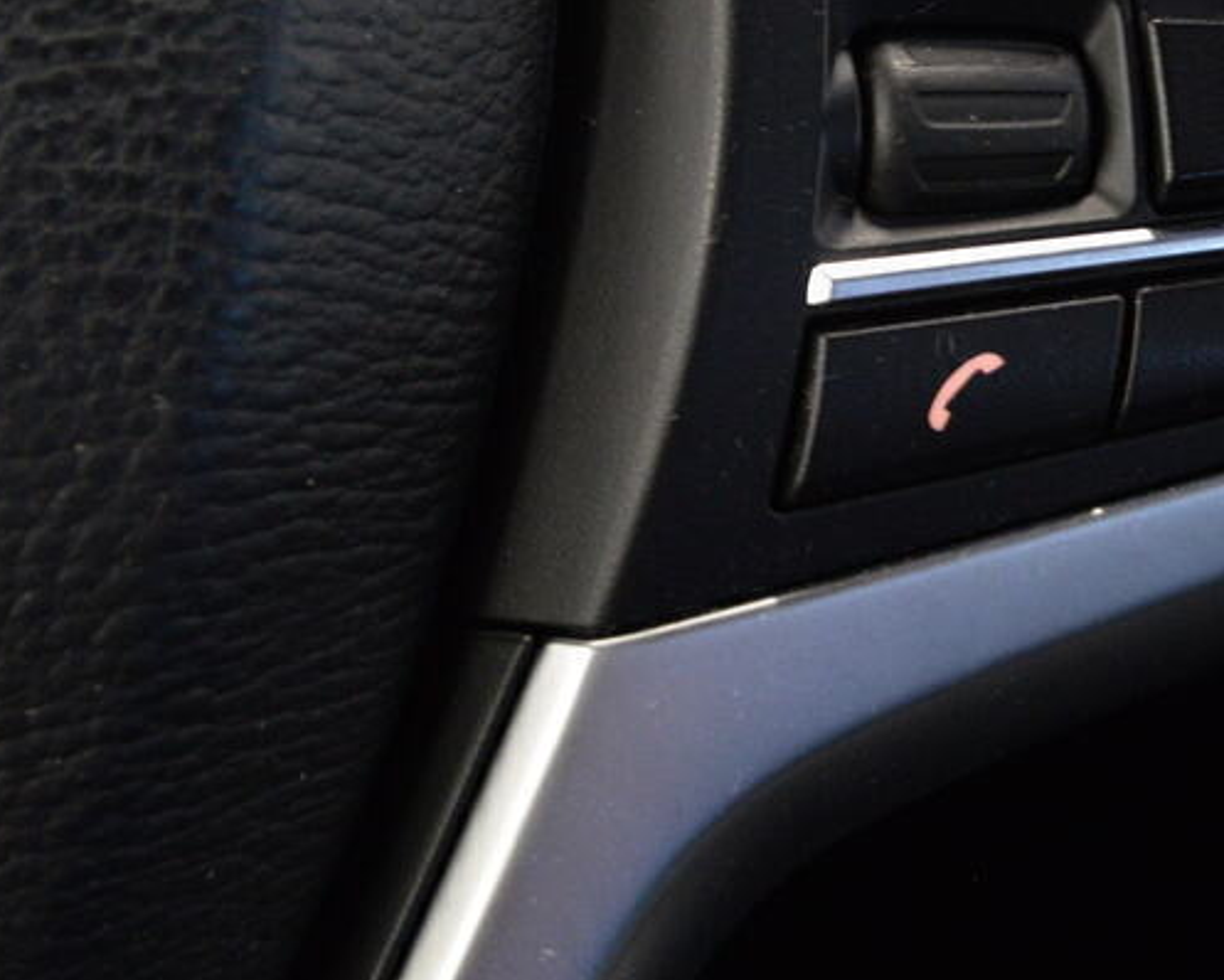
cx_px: 1091
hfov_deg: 17.7
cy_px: 64
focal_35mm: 107
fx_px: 3878
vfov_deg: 14.2
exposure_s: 1/10
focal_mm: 35
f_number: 6.3
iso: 2000
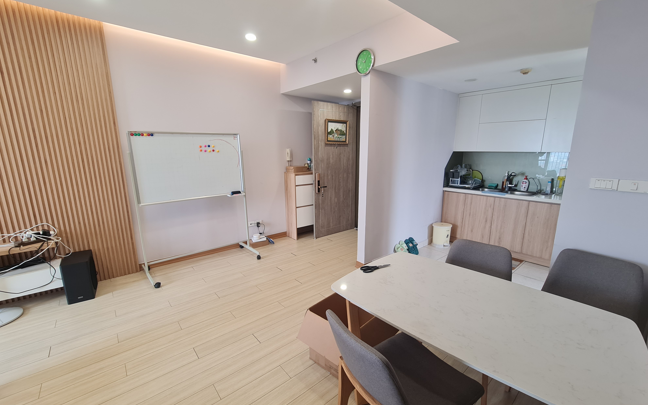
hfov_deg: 105.3
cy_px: 209
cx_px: 327
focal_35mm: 14
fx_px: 247
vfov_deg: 78.6
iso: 100
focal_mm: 2.2
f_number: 2.2
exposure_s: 1/50
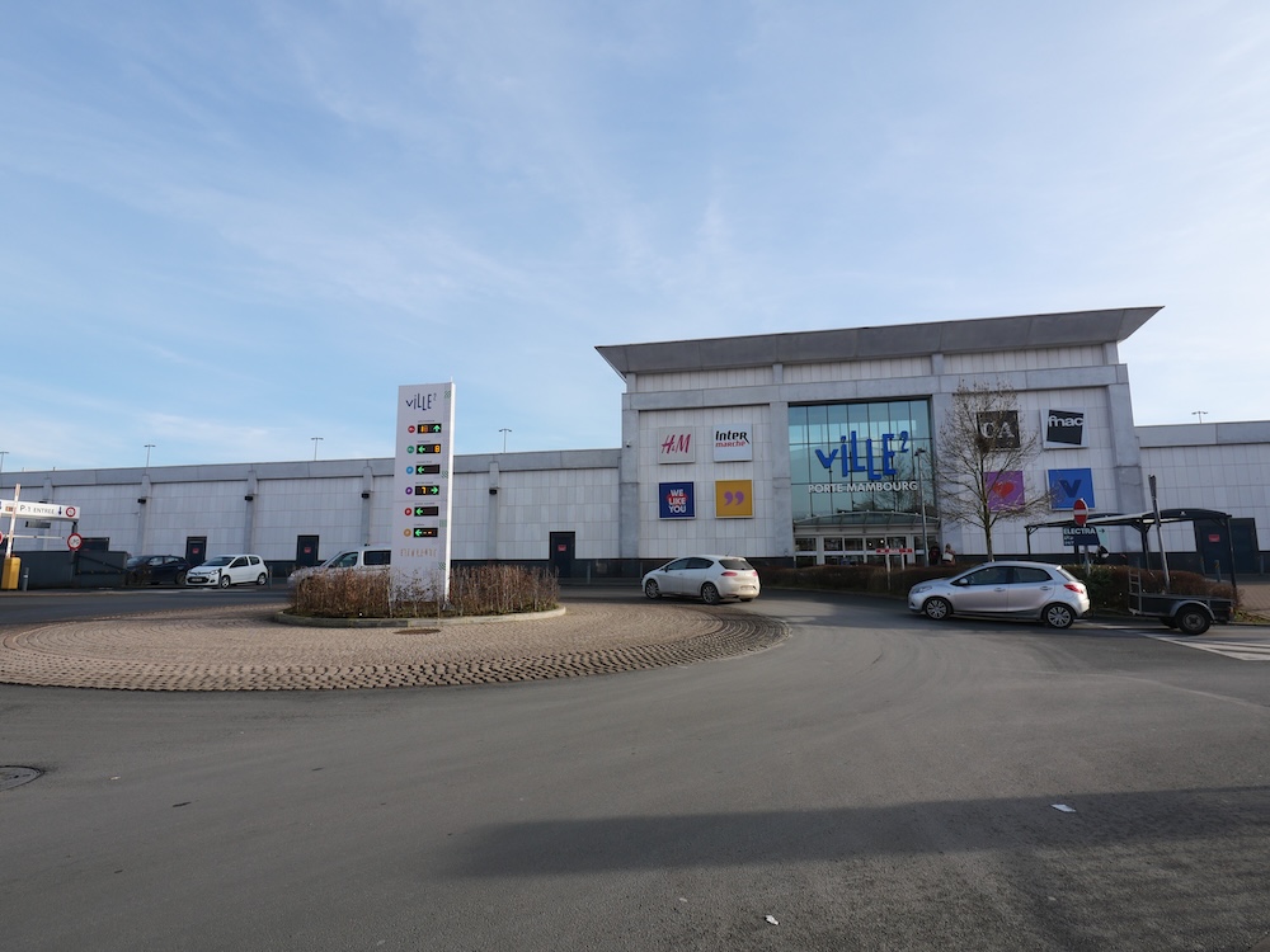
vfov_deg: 71.6
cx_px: 635
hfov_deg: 87.8
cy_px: 476
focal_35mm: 18
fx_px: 660
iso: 200
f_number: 5
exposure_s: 1/800
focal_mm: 9
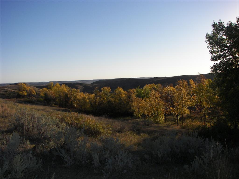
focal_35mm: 36
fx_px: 249
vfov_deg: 39.7
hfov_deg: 51.4
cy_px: 90
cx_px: 120
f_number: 4
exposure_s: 1/800
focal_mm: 6
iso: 64
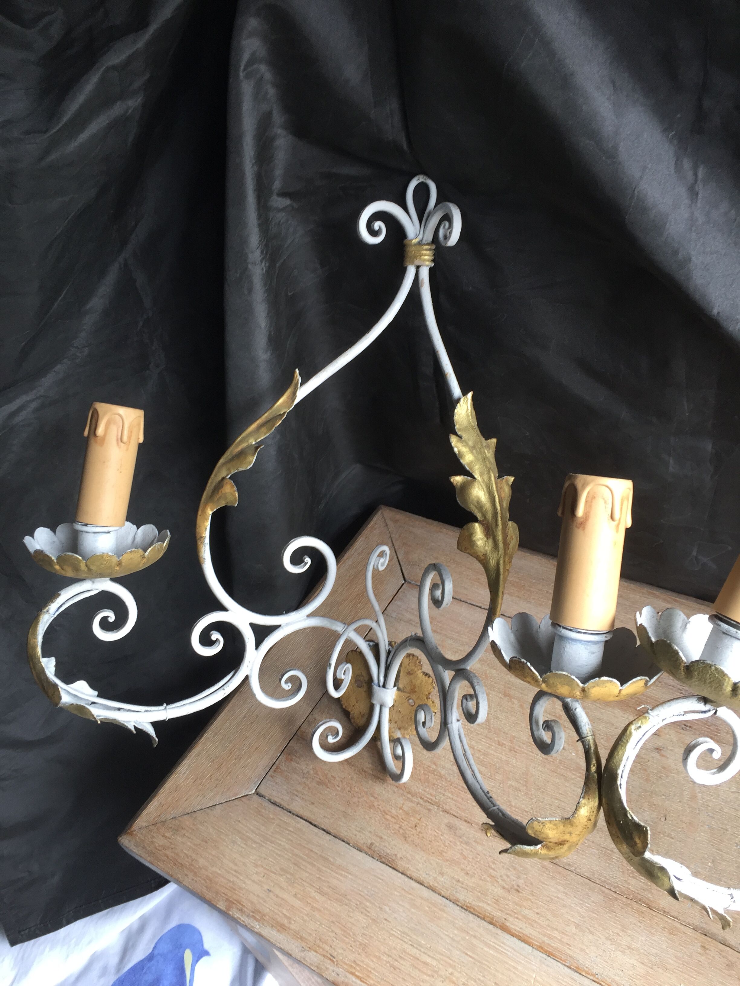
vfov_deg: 61.7
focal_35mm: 29
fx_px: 827
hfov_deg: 48.2
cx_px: 370
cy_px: 493
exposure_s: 1/50
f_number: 2.2
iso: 40
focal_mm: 4.15
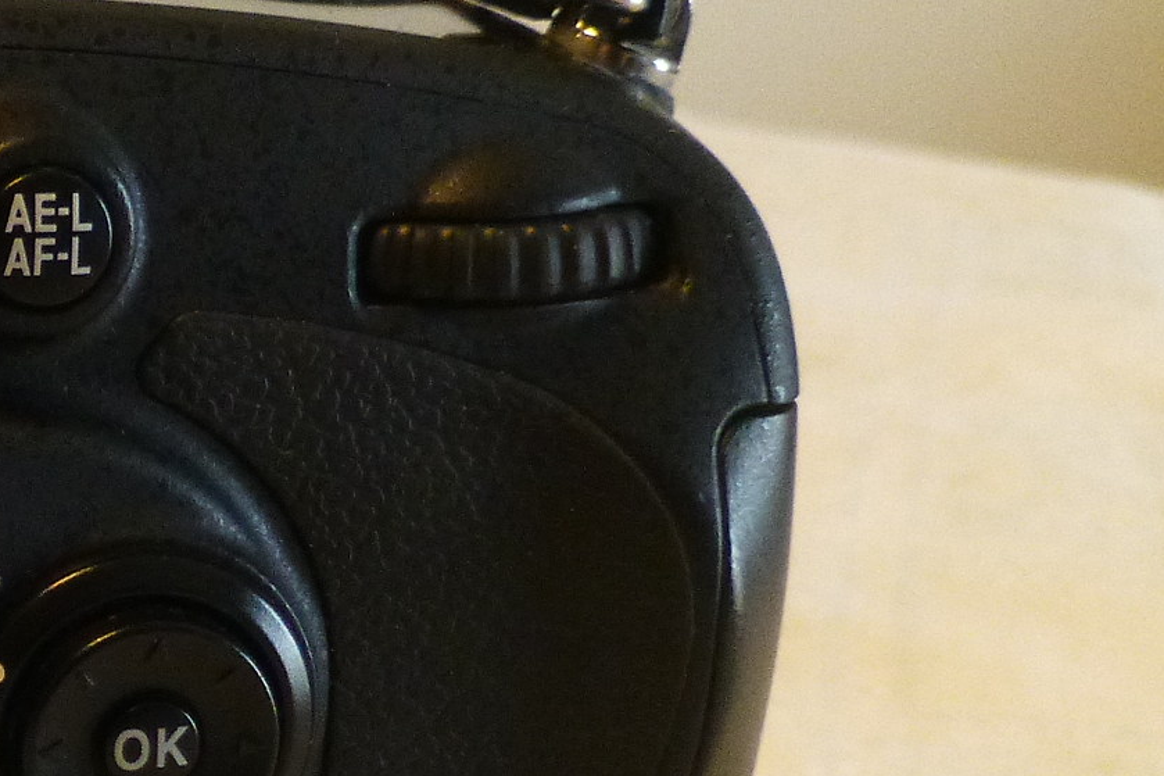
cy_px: 694
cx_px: -497
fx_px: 3750
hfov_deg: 16.3
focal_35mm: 116
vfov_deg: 11.7
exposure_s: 1/30
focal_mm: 6.9
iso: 400
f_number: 3.9
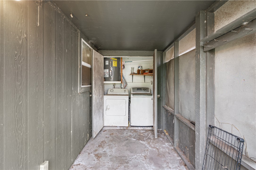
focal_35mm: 16
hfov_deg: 96.7
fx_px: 114
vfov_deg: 73.7
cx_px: 128
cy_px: 85
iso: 250
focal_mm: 11
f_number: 8
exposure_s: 1/5
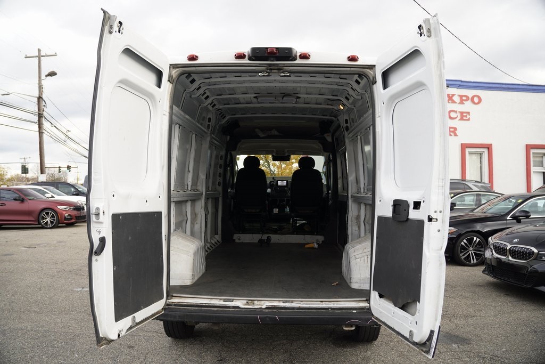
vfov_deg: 47.9
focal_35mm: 27
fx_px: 409
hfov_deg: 67.4
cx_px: 272
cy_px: 182
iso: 100
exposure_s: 1/60
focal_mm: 18
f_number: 4
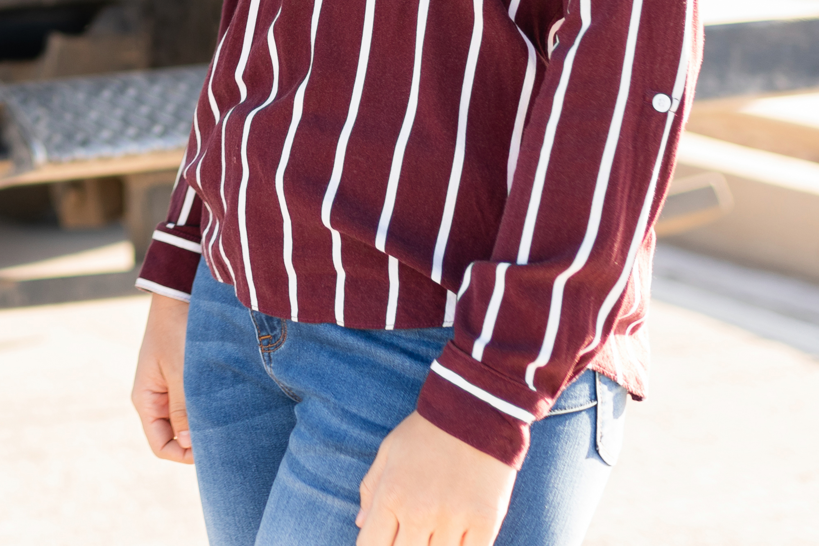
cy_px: -285
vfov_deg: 9.8
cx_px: -177
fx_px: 3094
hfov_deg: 14.6
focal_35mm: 136
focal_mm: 35
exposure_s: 1/500
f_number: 1.8
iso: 100
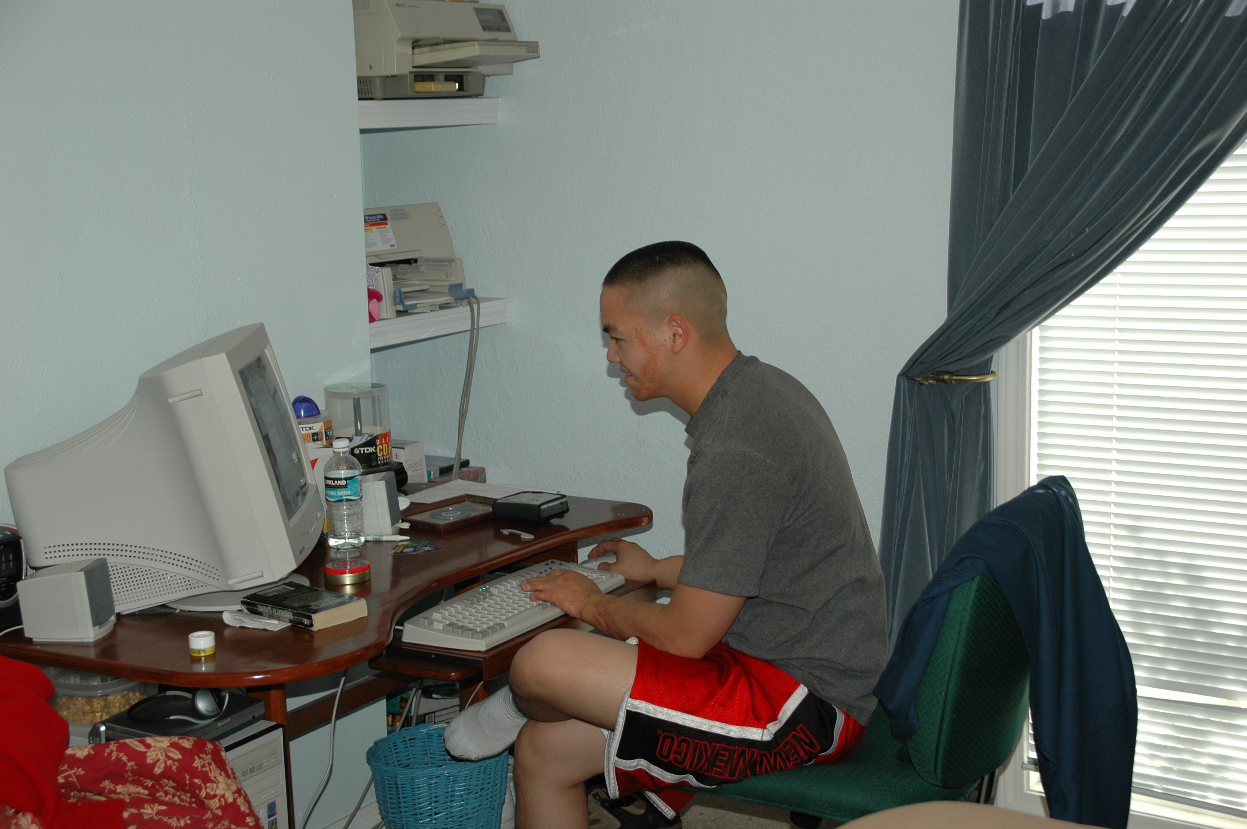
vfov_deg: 23.7
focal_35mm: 57
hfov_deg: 35.1
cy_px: 414
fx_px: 1973
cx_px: 624
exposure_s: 1/60
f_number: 4.8
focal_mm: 38
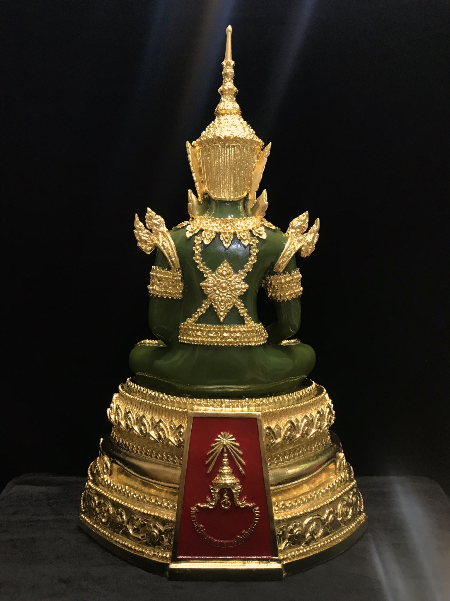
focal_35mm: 28
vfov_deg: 63.4
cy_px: 300
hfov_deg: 49.7
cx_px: 225
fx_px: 485
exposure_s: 1/17
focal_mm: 3.99
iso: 50
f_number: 1.8
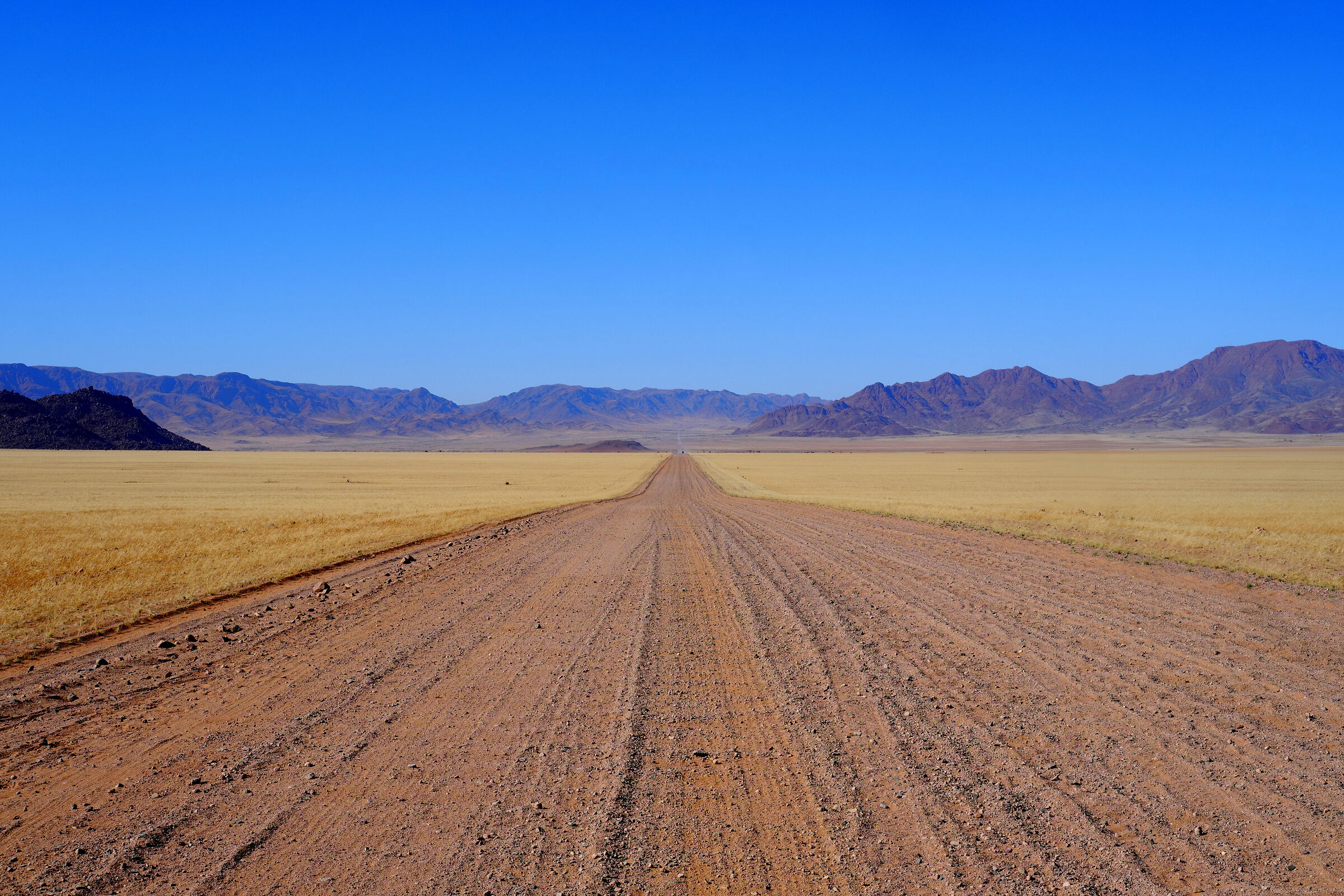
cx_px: 672
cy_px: 448
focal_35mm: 41
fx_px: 1531
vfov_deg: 32.6
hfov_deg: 47.4
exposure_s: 1/680
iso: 160
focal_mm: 27
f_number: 8
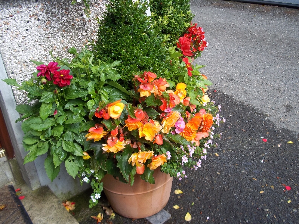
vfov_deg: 39.7
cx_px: 150
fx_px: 311
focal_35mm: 36
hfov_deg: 51.4
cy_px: 112
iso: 80
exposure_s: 1/250
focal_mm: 6.5
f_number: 3.1
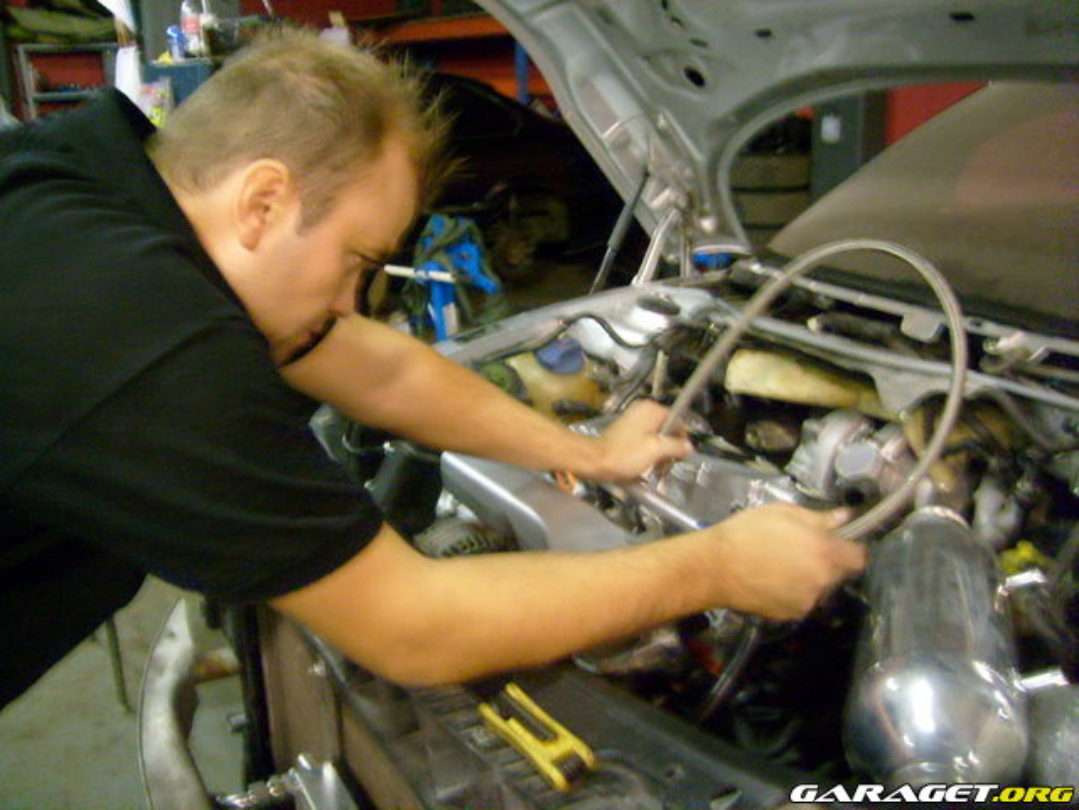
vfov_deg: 40.7
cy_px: 405
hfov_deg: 52.6
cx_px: 540
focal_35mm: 35
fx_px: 1091
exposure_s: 1/3
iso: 200
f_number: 2.8
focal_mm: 5.8
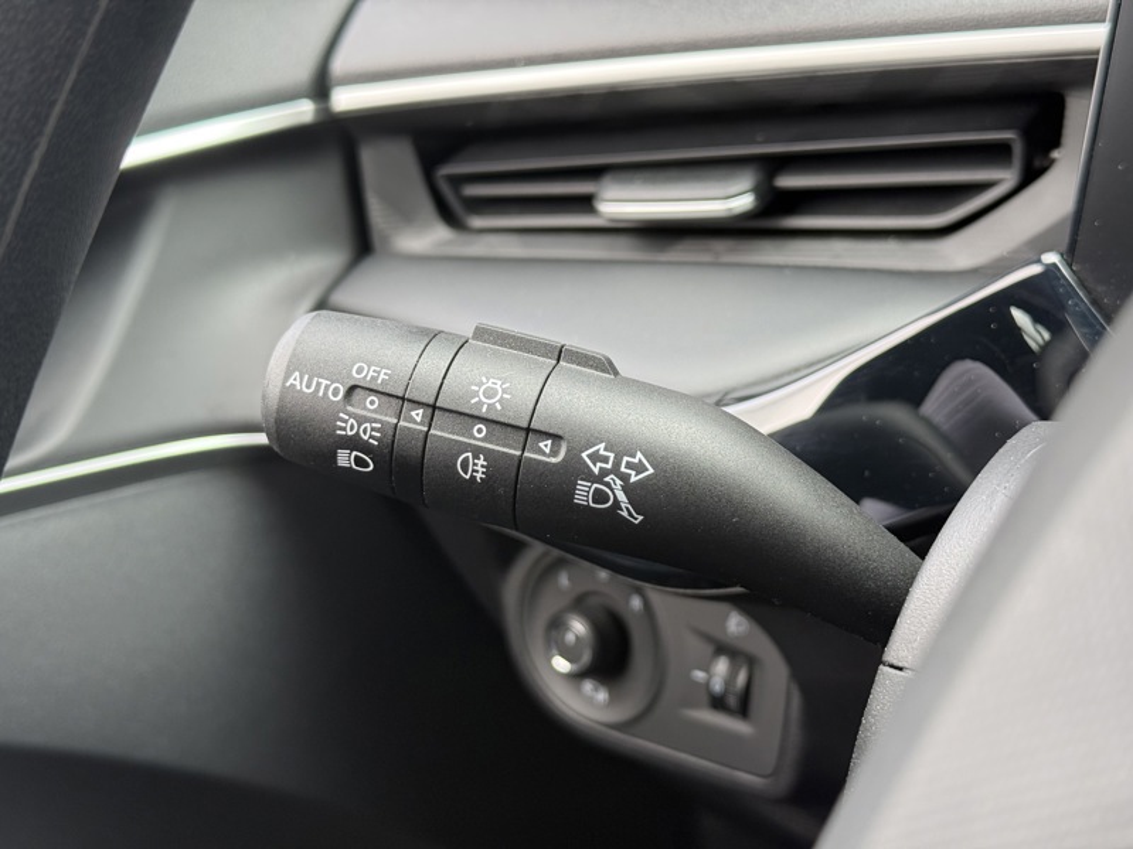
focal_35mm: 48
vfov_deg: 30.3
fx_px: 1571
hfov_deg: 39.7
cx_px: 566
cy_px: 424
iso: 100
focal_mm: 6.76
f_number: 1.78
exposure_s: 1/115
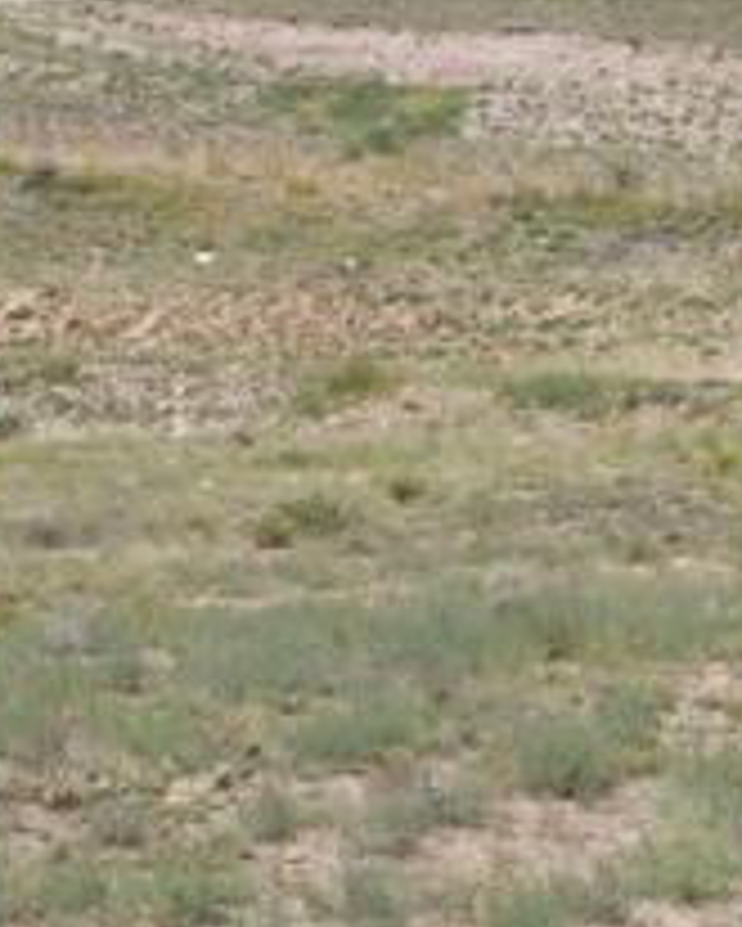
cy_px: 346
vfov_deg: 12.6
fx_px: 4197
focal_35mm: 153
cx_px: 729
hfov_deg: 10.0
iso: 100
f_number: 9.5
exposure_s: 1/180
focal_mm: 50
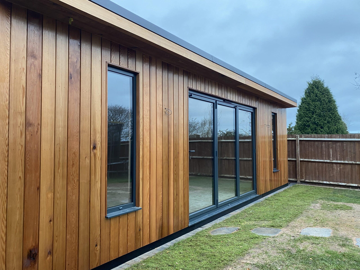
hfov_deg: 67.3
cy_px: 135
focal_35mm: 26
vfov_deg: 53.1
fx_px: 270
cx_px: 180
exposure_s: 1/60
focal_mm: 4.25
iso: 125
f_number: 1.8
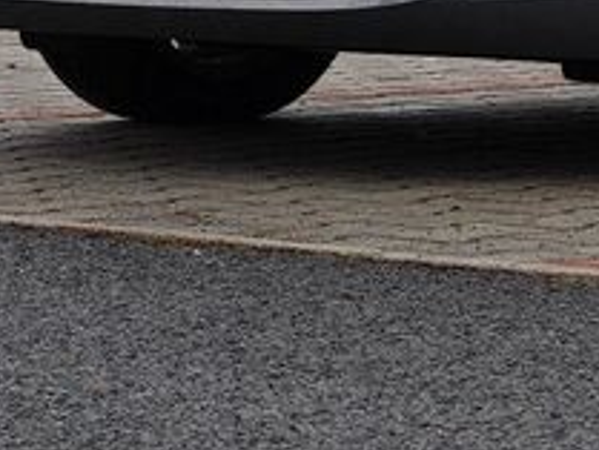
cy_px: -245
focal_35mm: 307
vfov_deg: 4.8
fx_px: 5315
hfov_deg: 6.4
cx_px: 917
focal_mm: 12.28
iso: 50
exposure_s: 1/109
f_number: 1.8
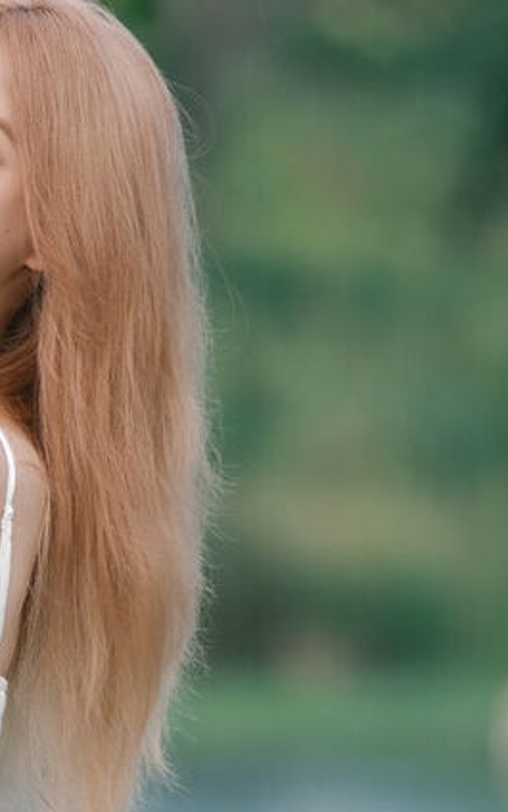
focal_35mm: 428
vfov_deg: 4.9
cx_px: 173
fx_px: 9481
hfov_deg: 3.1
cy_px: 1094
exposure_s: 1/500
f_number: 1.2
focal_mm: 75
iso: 125
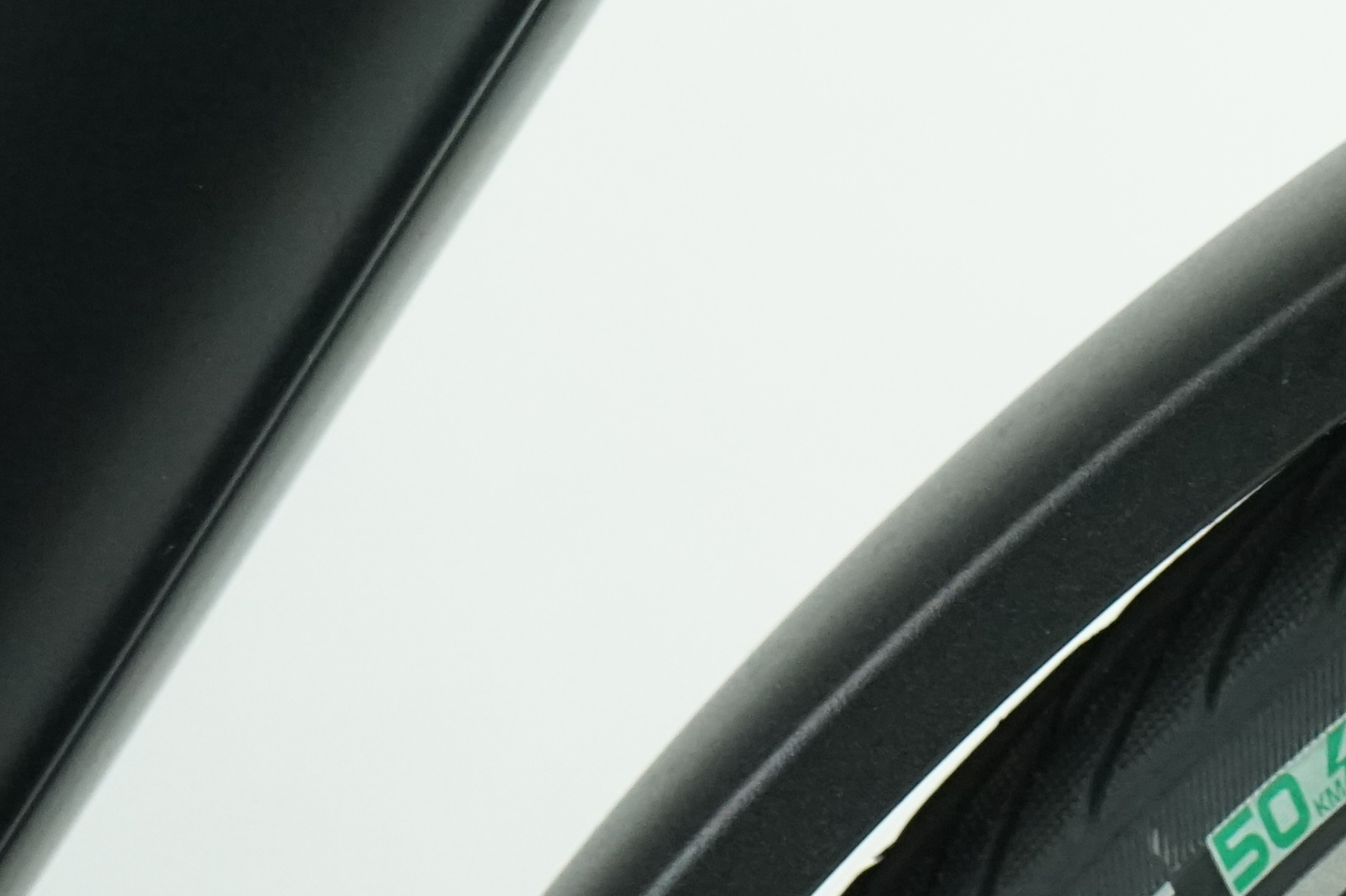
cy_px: -392
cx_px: 2062
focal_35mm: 169
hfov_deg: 11.6
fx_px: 6318
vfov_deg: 8.0
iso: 3200
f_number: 7.1
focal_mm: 50
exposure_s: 1/200
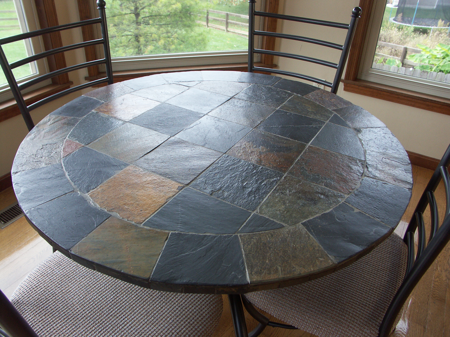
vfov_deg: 49.7
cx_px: 225
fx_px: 364
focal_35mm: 28
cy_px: 168
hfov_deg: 63.4
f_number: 2.8
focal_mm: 7.2
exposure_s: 1/60
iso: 100
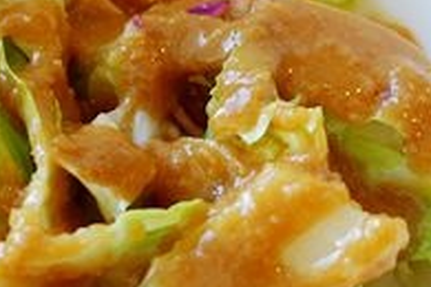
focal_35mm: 80
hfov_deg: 24.7
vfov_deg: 17.0
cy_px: 65
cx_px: 55
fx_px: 958
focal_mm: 8.8
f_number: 2.8
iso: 125
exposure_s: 1/40
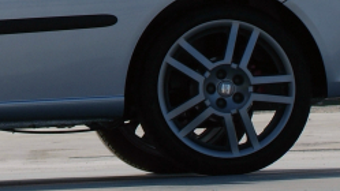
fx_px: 9060
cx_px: -162
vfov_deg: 1.2
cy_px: -196
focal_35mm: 1005
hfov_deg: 2.1
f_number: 8
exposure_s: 1/250
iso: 100
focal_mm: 155
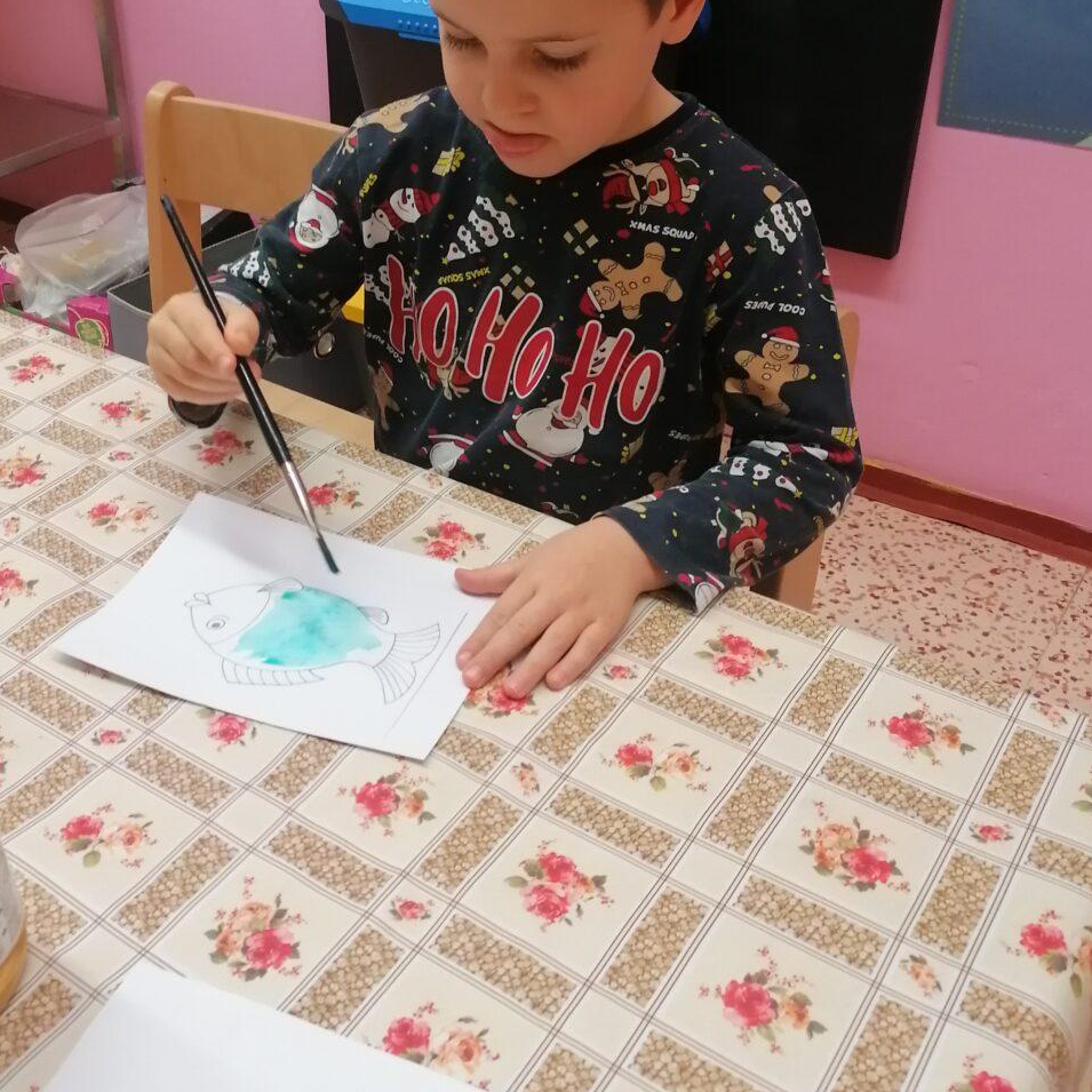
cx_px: 429
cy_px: 433
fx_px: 1428
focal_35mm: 40
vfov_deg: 41.7
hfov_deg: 41.6
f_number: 1.8
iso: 320
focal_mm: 4.75
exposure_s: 1/100
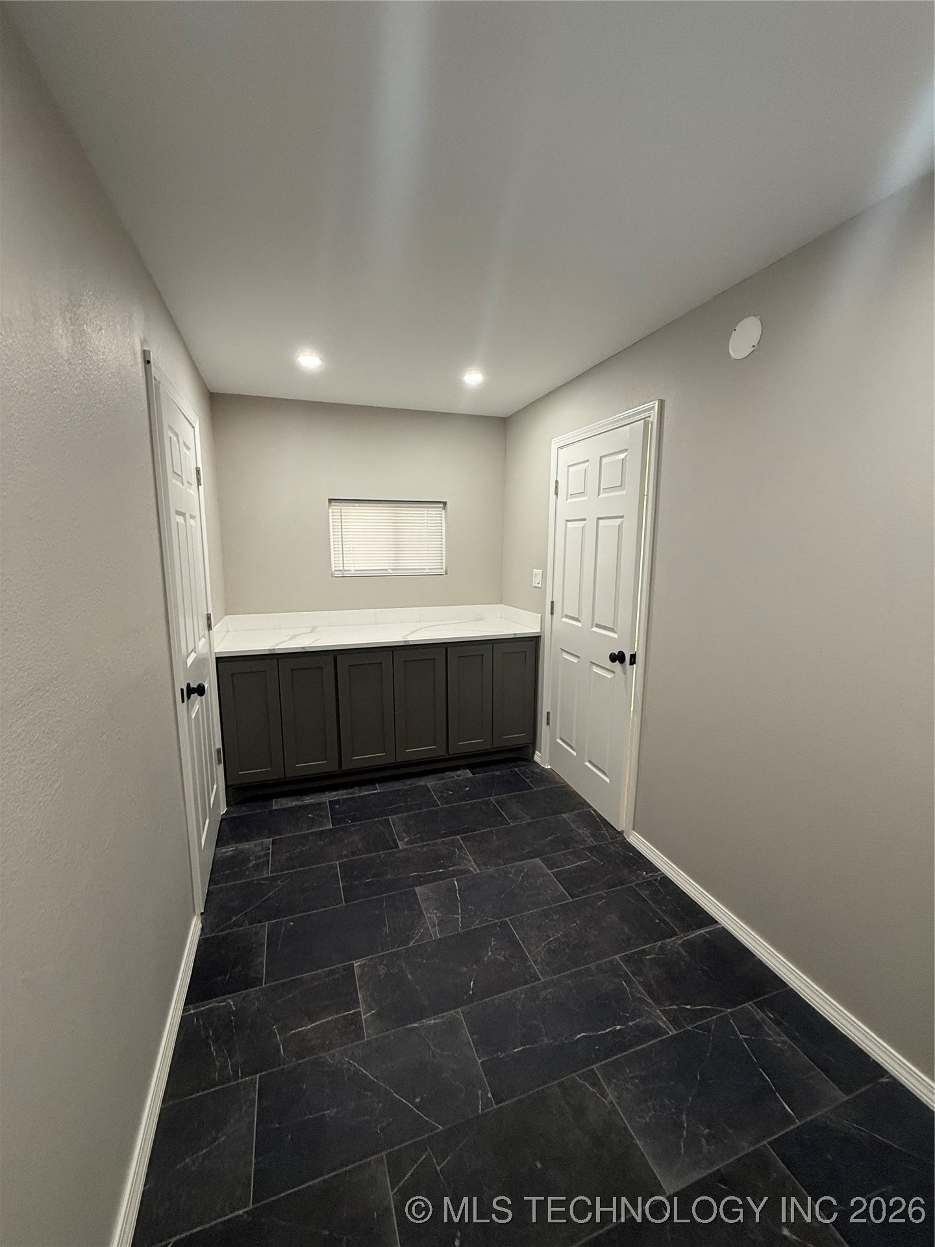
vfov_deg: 102.1
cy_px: 624
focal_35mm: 14
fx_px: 504
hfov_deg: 85.7
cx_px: 468
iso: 320
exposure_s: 1/120
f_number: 2.2
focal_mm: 2.22
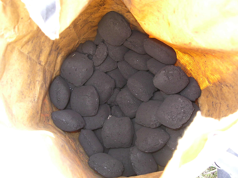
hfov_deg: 50.2
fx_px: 254
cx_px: 119
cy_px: 89
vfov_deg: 38.6
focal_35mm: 37
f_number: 2.8
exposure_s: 1/40
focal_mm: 7.8
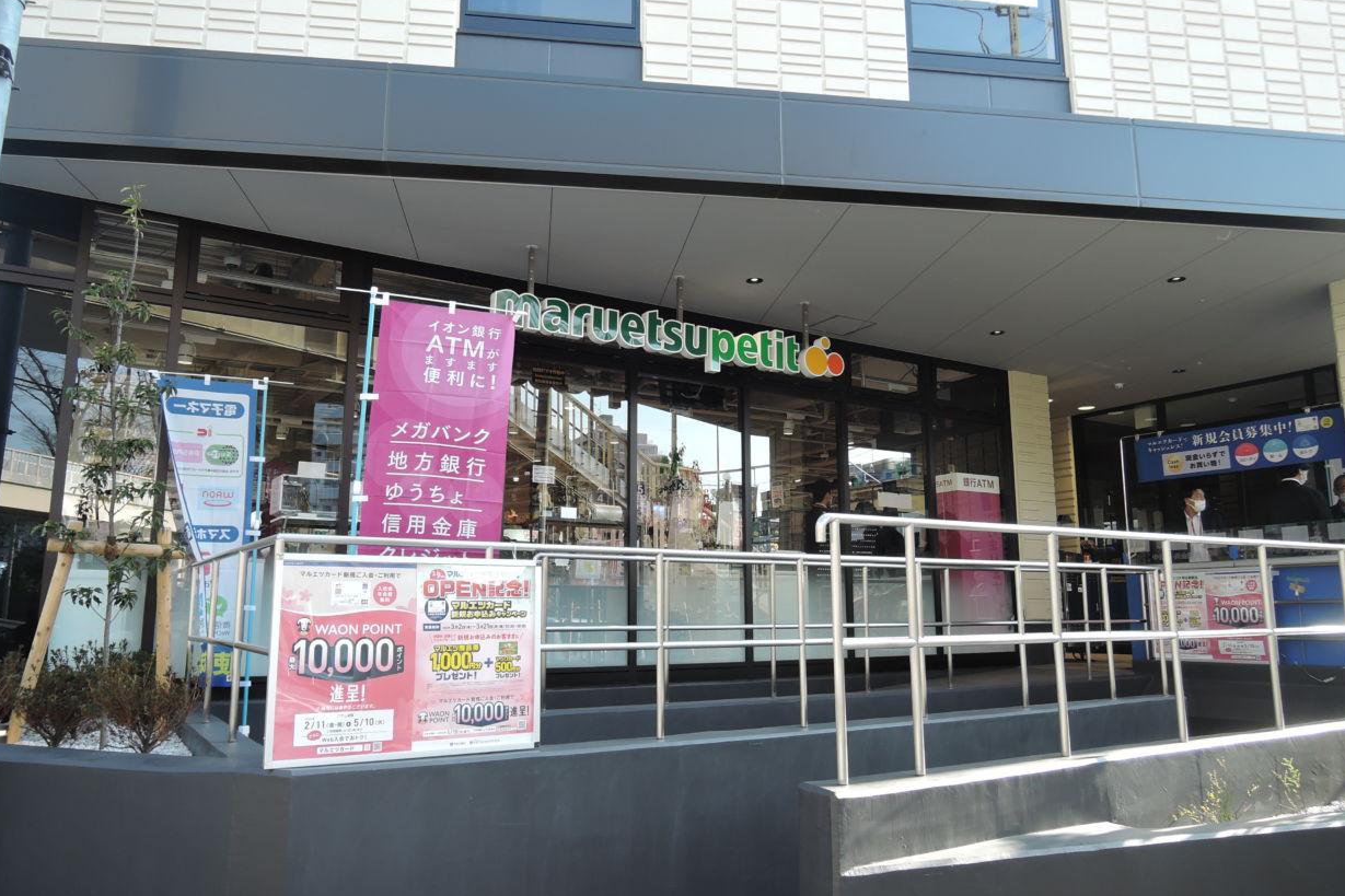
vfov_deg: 49.5
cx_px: 677
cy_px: 444
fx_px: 971
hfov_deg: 69.4
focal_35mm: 26
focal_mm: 5.1
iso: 80
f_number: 2.8
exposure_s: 1/125
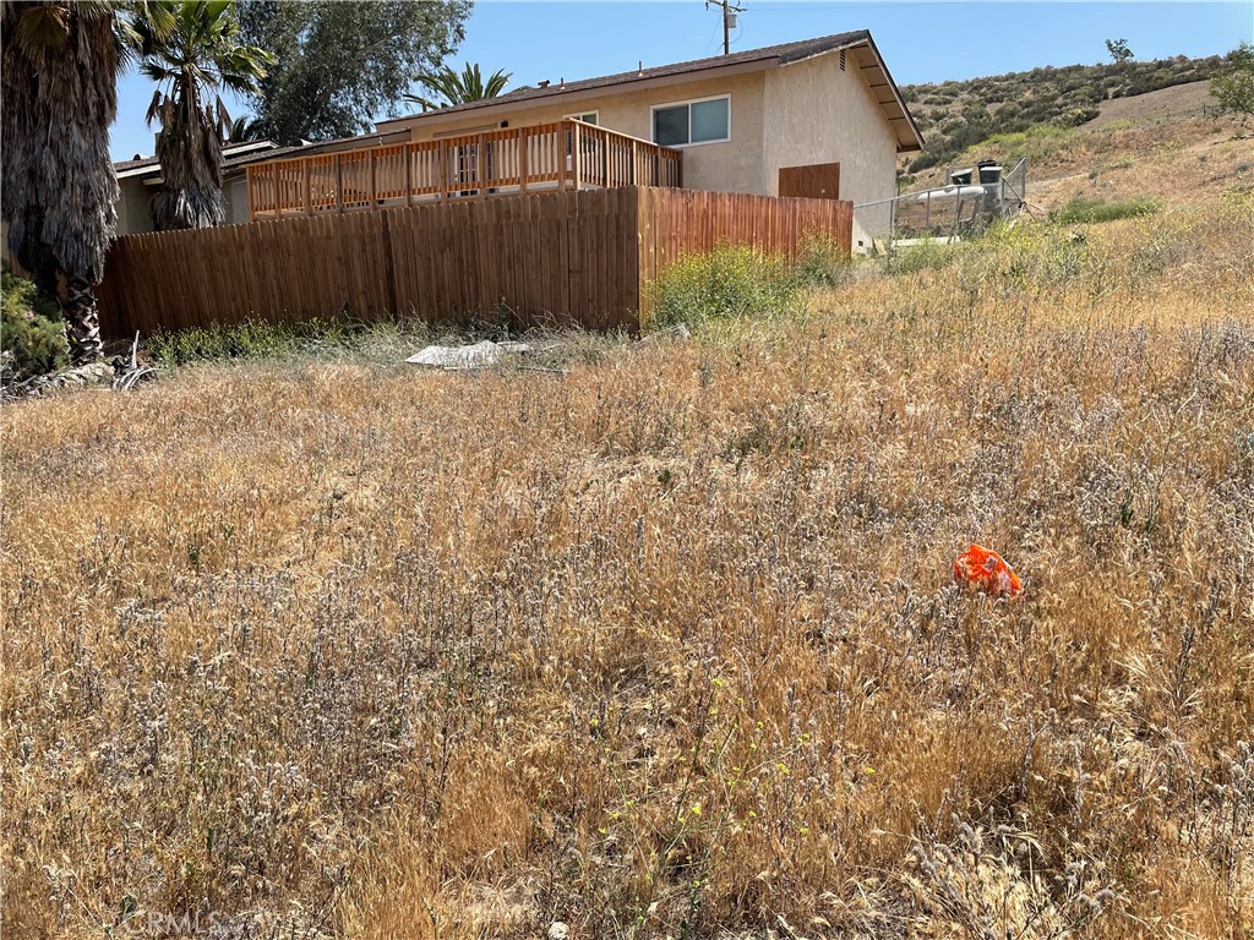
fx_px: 942
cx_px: 627
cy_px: 470
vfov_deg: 53.1
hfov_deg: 67.3
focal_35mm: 26
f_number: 1.6
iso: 32
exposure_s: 1/2398
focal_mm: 4.2
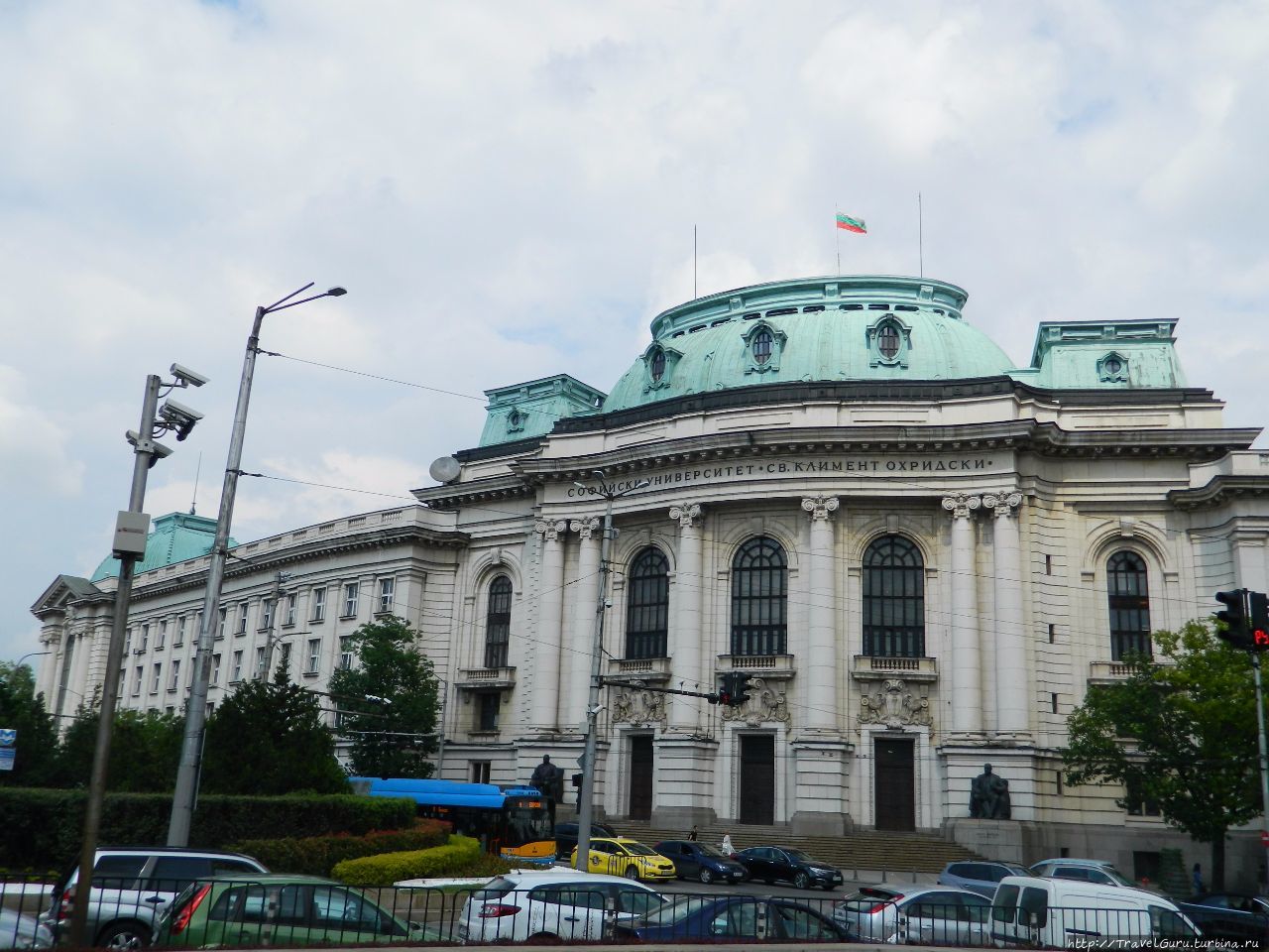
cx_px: 634
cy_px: 476
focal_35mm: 35
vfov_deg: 40.7
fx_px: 1283
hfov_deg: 52.6
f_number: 9.4
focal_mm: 6.2
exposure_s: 1/200
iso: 80
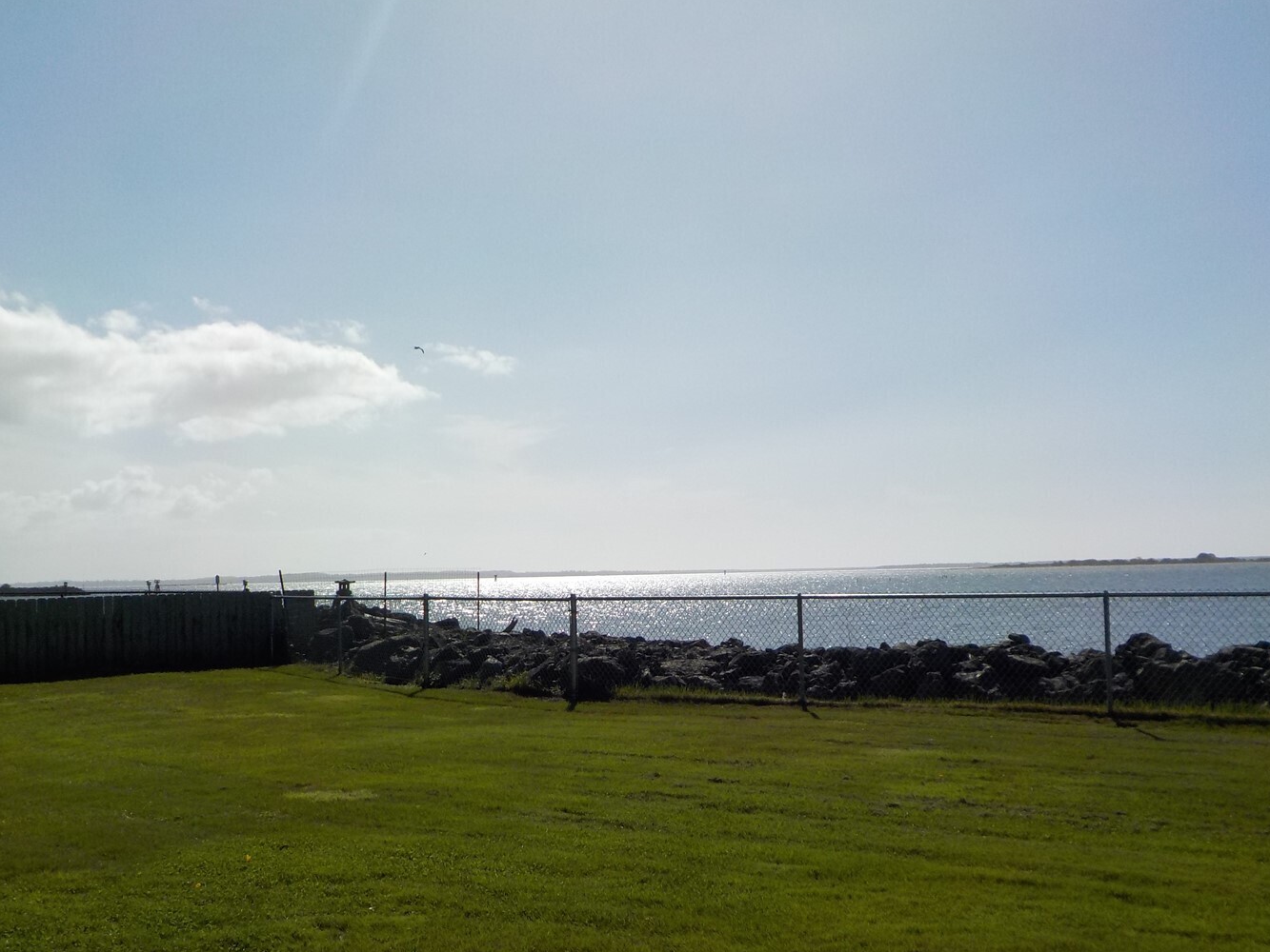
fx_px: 1321
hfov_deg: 51.3
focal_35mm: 36
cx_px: 624
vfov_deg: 39.6
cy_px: 550
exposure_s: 1/1000
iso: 125
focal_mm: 4.1
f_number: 6.6
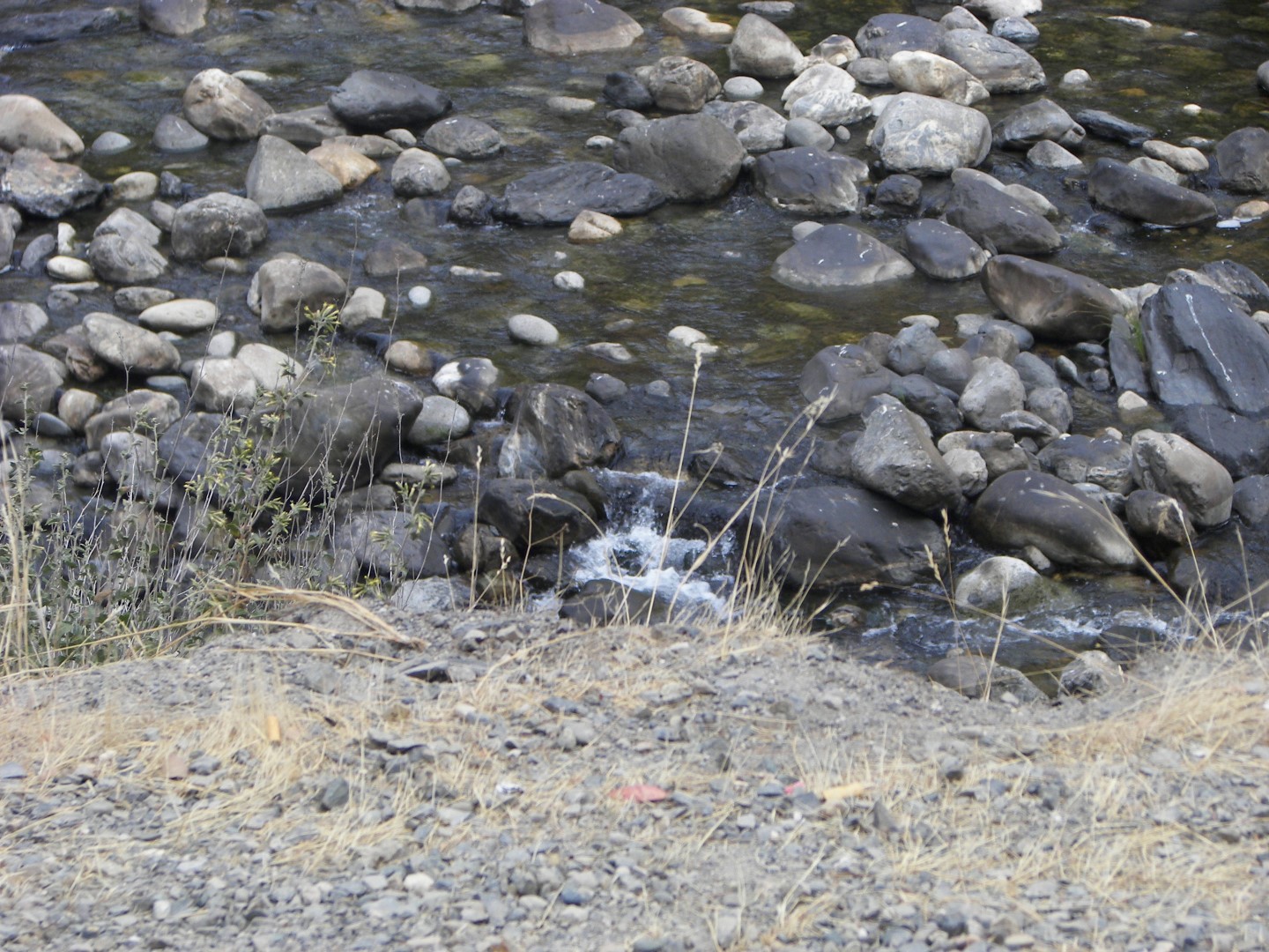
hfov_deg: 14.3
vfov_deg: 10.7
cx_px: 634
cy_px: 476
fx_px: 5059
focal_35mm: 138
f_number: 3.2
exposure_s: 1/250
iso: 64
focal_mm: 22.8
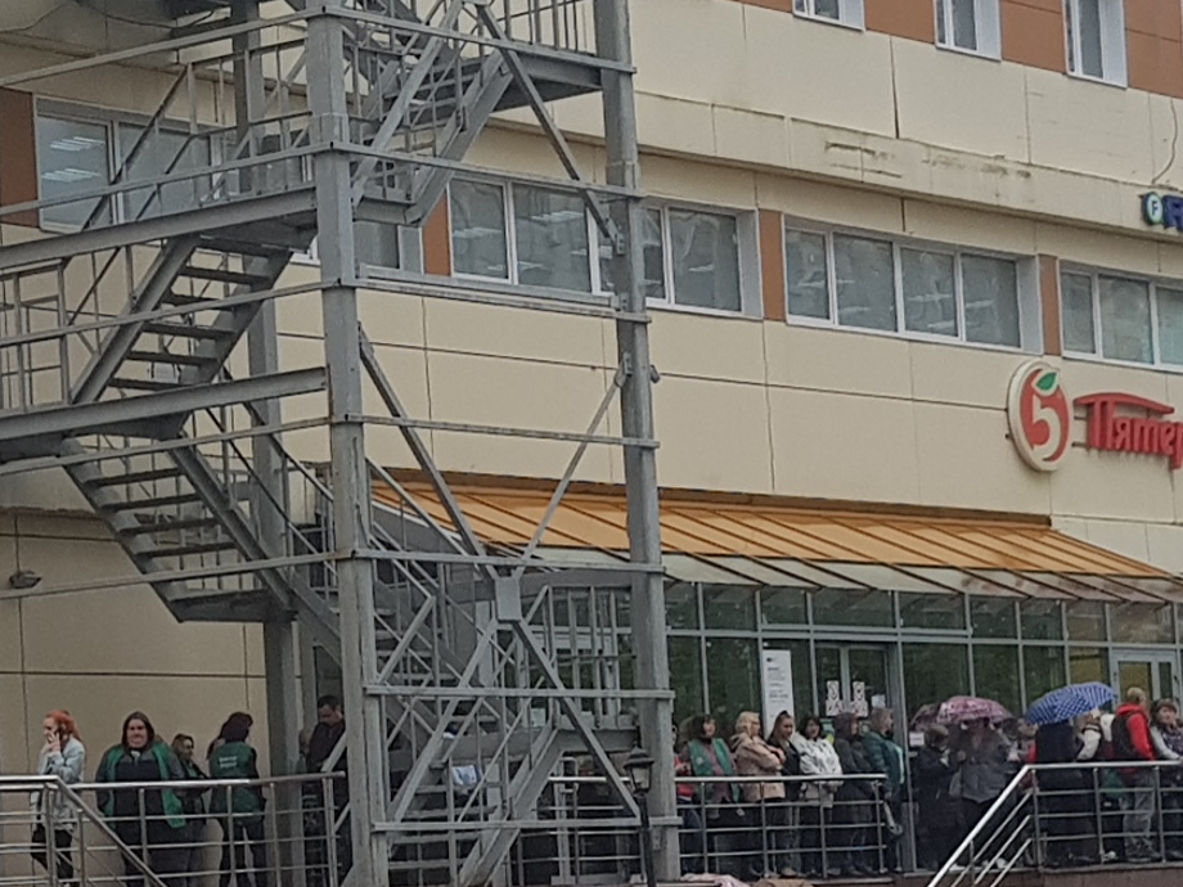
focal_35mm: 114
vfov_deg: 13.0
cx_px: 238
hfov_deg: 17.1
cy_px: 613
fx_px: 3896
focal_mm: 4.3
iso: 40
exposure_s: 1/1064
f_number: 1.7
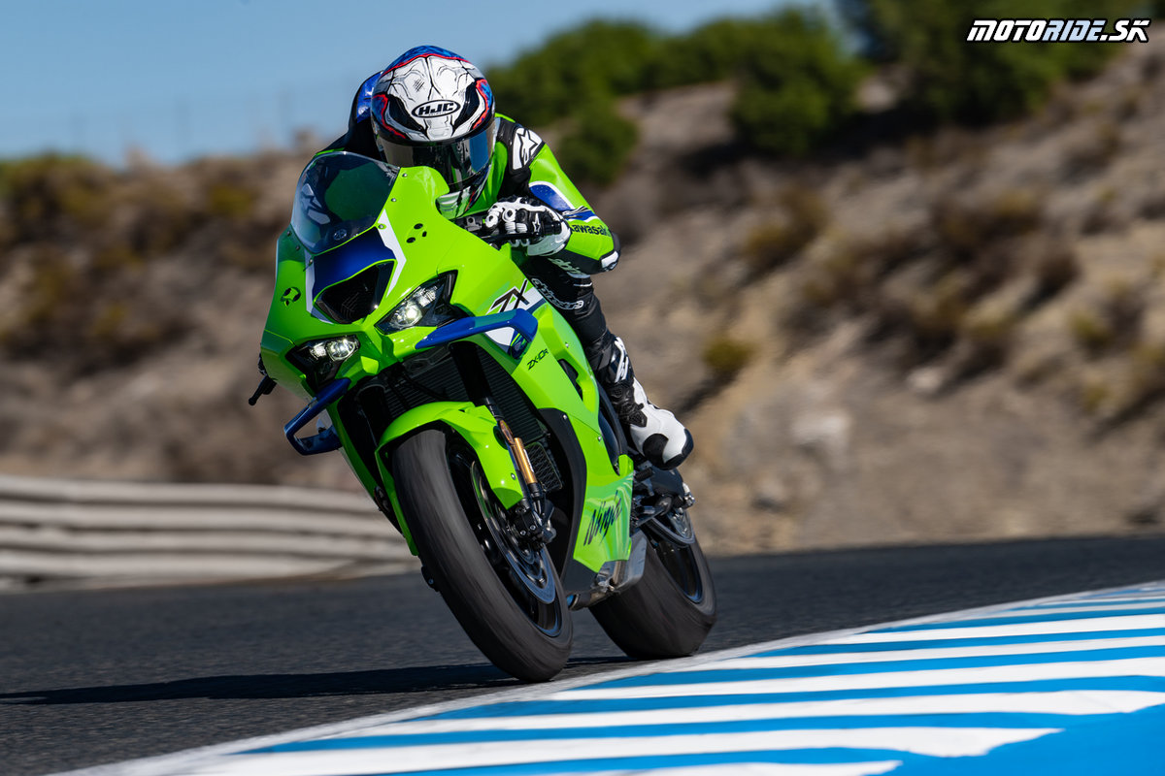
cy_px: 388
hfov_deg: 5.2
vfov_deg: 3.4
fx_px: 12943
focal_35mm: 400
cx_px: 582
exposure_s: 1/800
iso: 200
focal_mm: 400
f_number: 9
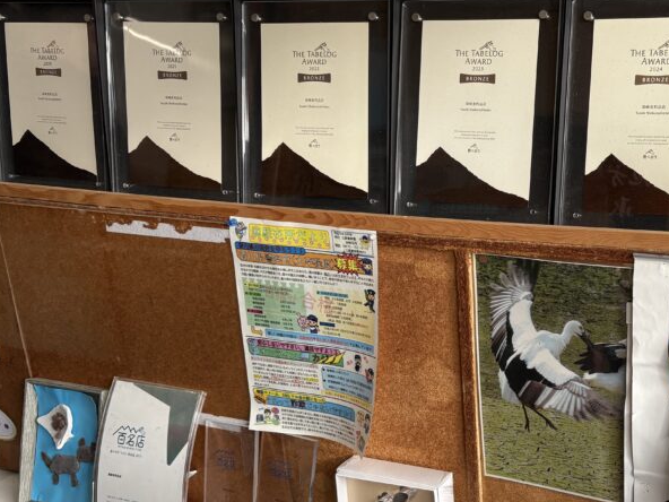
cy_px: 303
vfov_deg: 32.1
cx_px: 555
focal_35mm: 45
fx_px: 870
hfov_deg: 40.0
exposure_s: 1/121
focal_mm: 5.96
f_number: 1.6
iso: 125
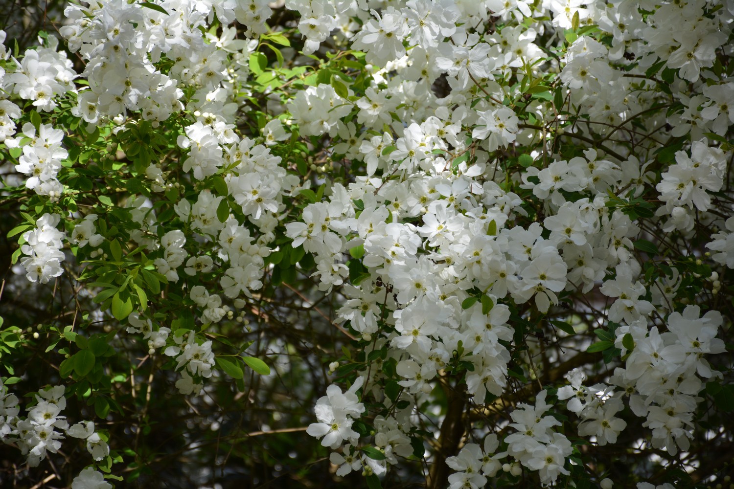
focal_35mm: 210
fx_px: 4281
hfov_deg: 9.8
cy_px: 244
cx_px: 367
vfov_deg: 6.5
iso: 220
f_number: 5.6
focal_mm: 140
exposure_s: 1/500
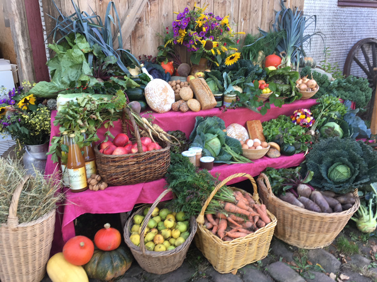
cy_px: 141
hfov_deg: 61.7
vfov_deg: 48.2
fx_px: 316
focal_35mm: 29
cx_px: 188
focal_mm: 4.15
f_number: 2.2
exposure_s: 1/50
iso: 25
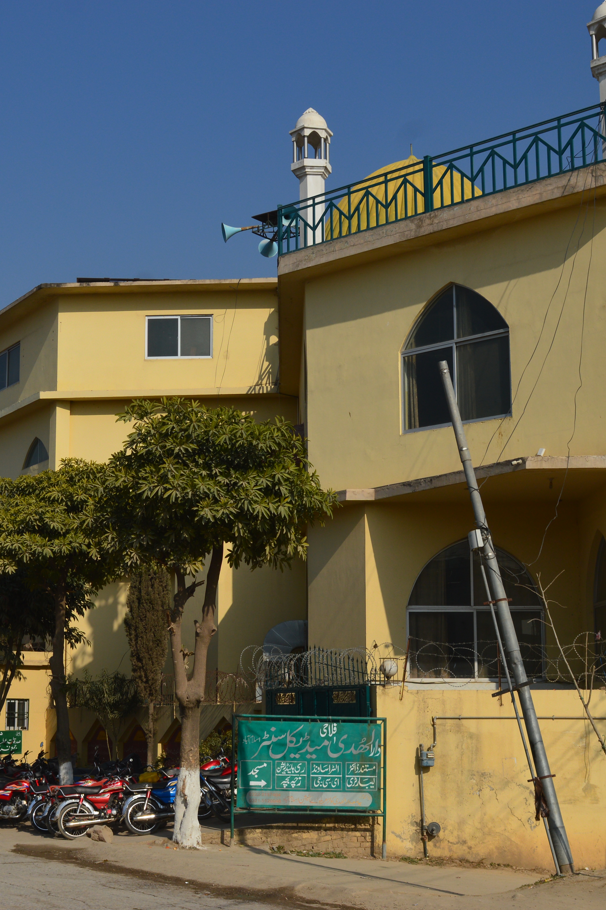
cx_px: 189
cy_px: 456
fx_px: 1490
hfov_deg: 22.9
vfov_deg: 33.9
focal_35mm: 59
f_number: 11
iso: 125
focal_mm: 26
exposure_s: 1/500
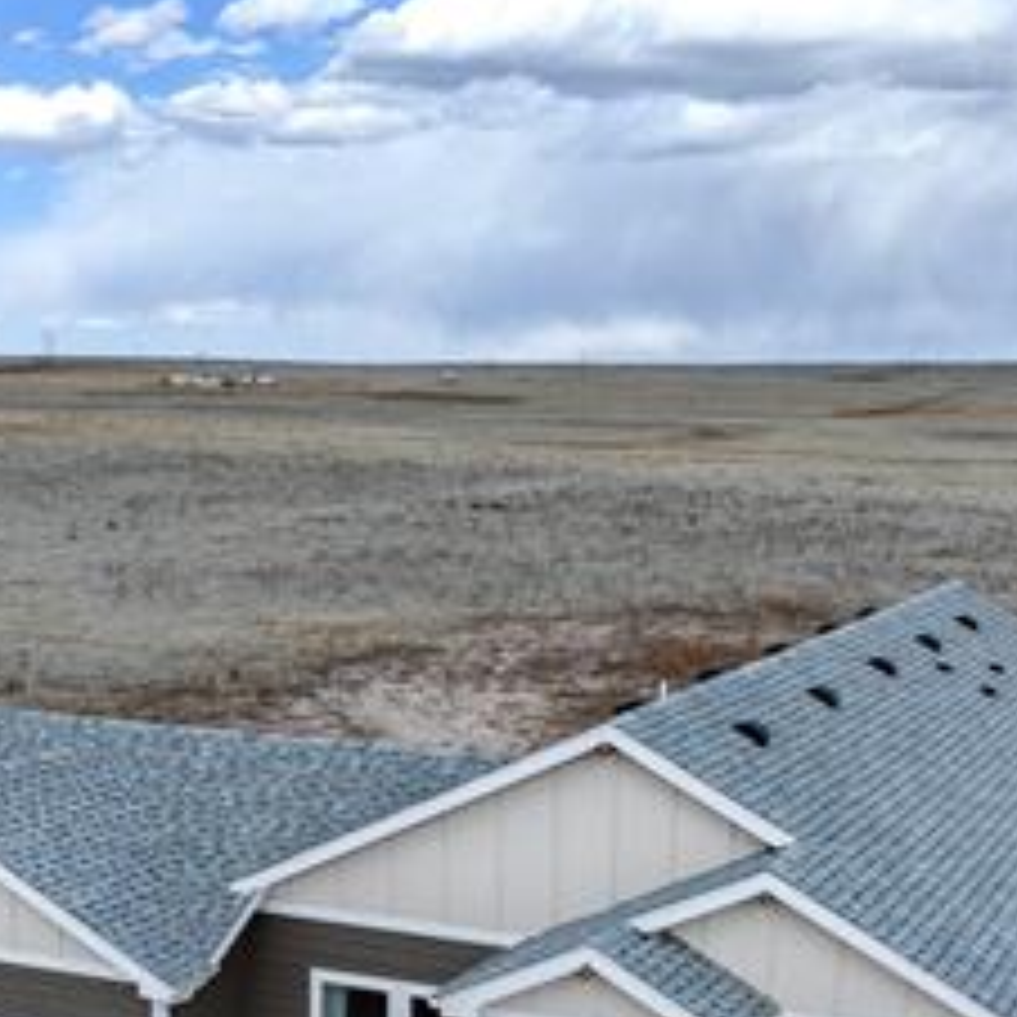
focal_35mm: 60
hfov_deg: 28.4
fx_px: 1994
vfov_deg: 28.2
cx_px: 328
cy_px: 776
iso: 100
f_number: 2.8
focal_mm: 12.29
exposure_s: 1/2500
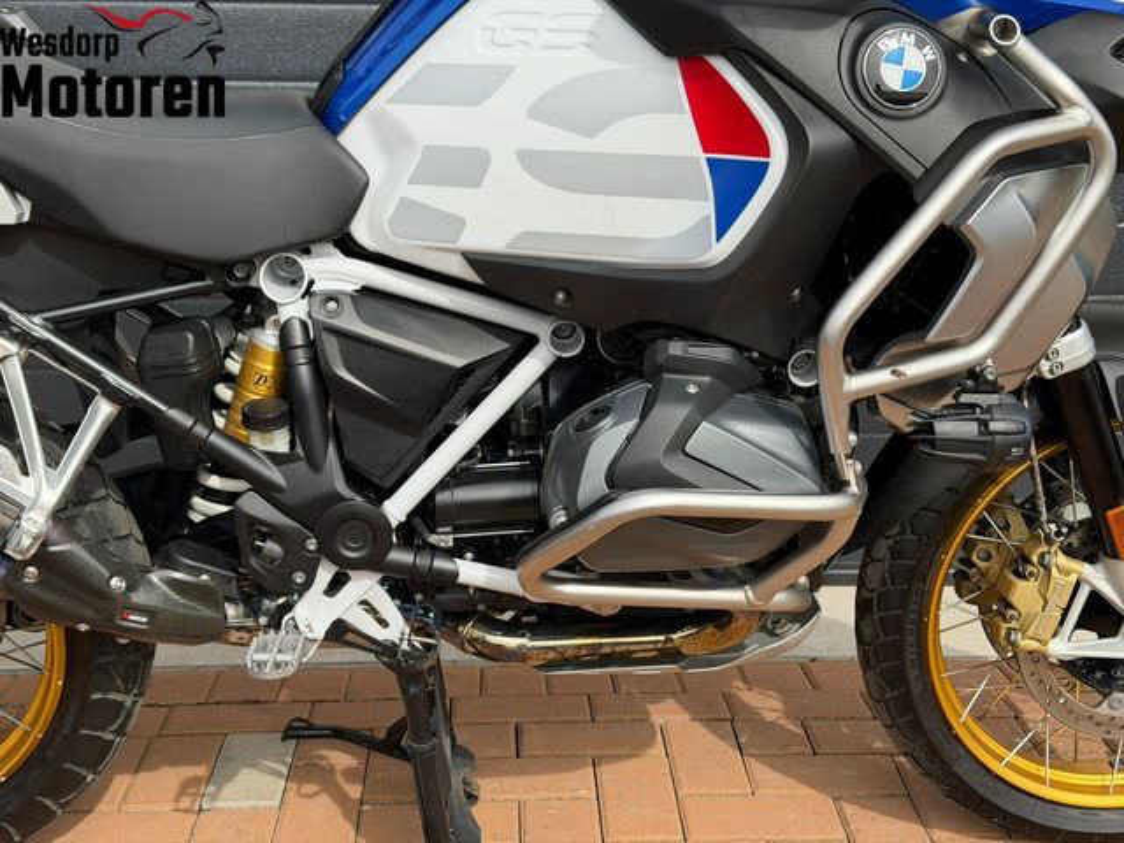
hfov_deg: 39.7
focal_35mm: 48
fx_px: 1559
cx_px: 562
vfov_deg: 30.3
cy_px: 422
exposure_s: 1/4329
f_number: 1.78
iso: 80
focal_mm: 6.76
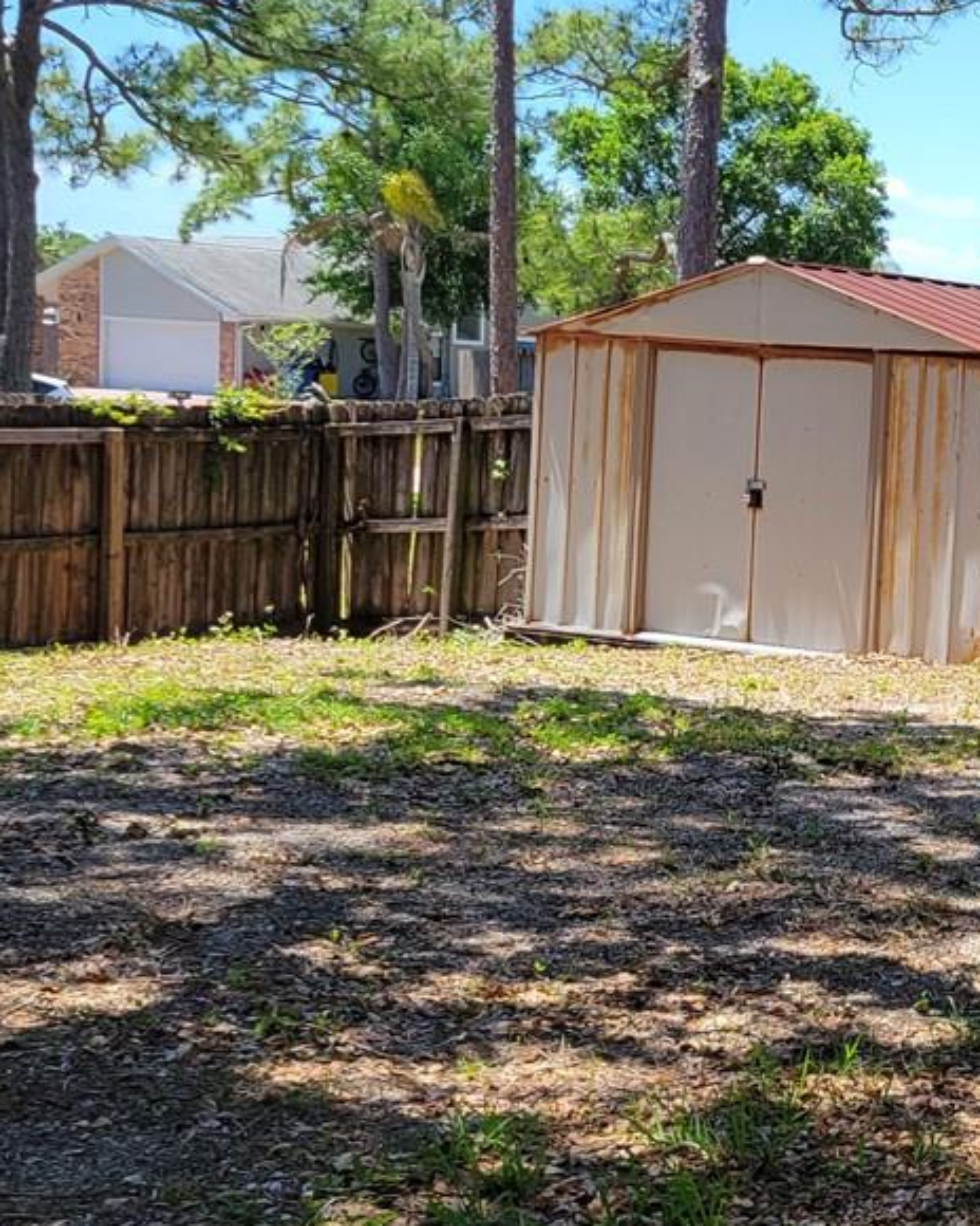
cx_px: 1244
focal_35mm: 70
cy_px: 543
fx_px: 2538
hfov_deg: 20.2
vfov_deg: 27.1
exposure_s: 1/1011
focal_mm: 5.4
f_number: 1.8
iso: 40
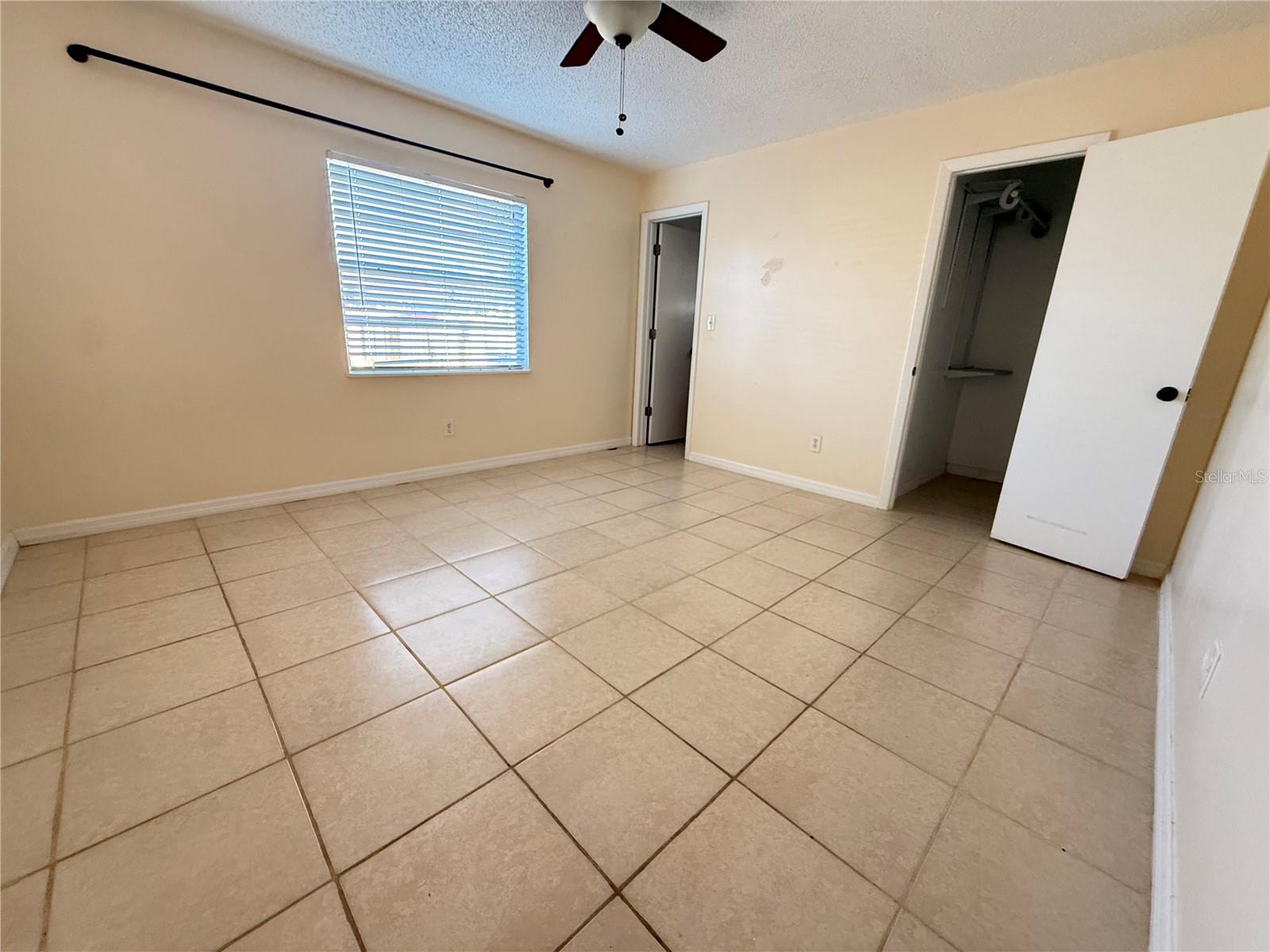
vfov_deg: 85.7
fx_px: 514
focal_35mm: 14
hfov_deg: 102.1
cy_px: 476
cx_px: 635
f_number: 2.2
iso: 400
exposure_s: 1/65
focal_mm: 2.22
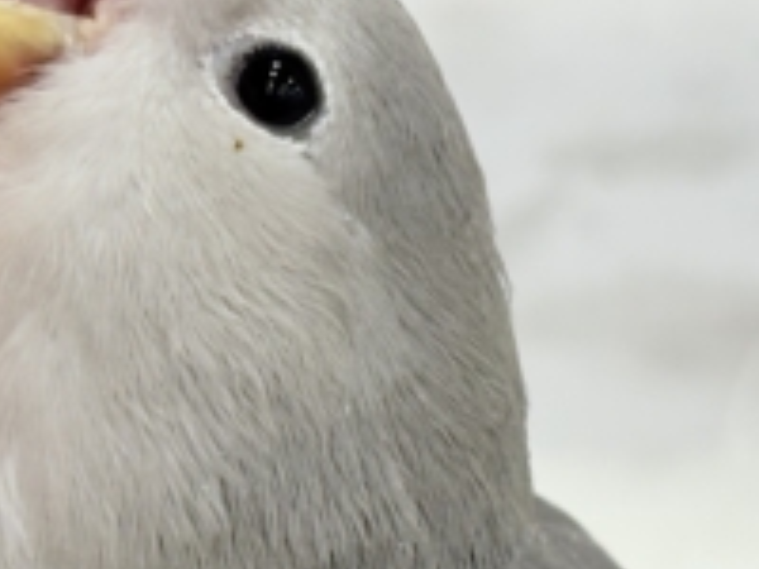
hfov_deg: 11.9
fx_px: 3640
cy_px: 432
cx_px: 357
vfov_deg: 8.9
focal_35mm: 166
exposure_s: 1/100
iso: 80
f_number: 1.6
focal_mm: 5.96
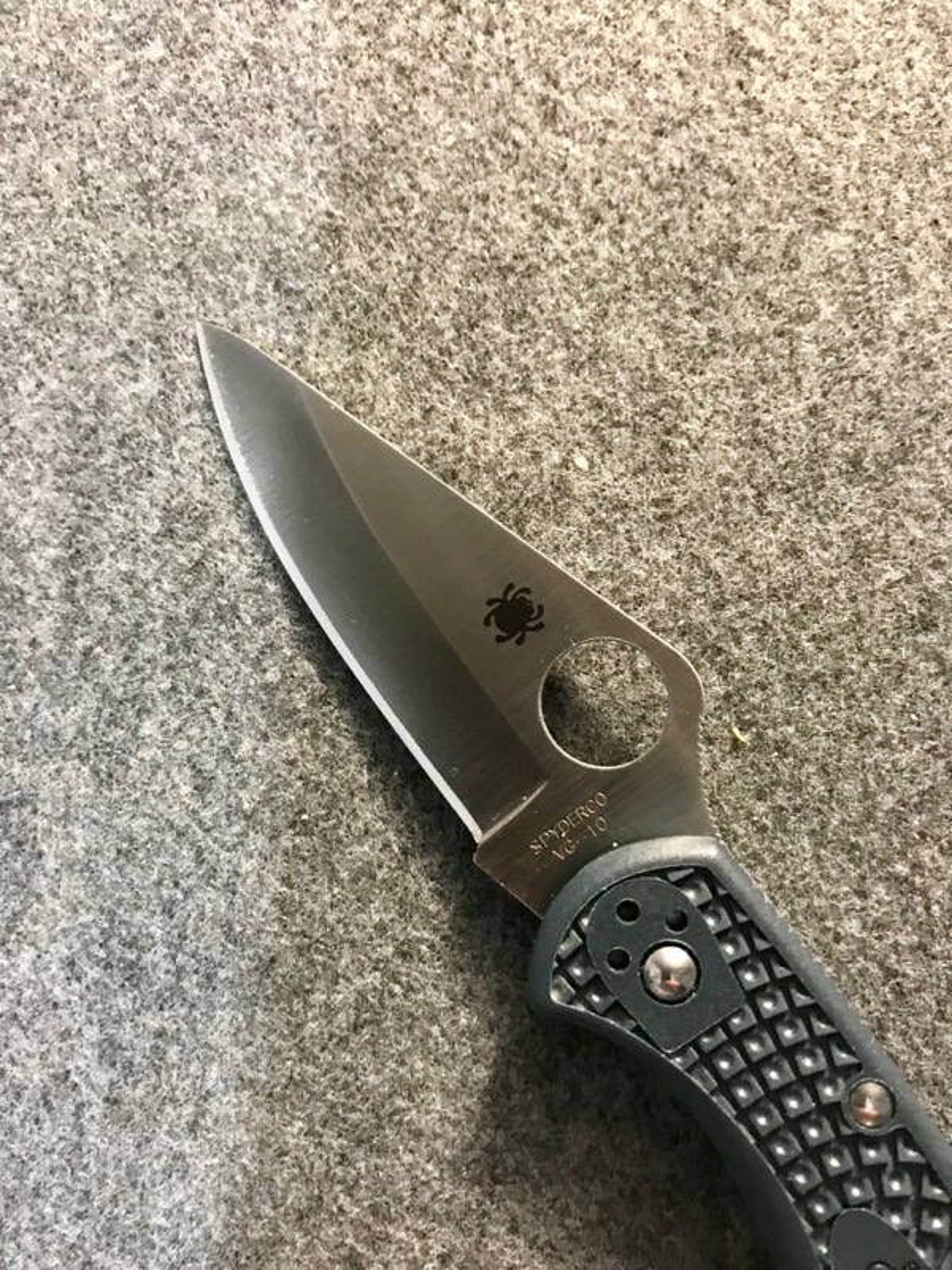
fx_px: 1027
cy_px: 635
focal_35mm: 28
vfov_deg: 63.4
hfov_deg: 49.7
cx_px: 476
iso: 100
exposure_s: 1/12
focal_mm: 3.99
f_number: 1.8
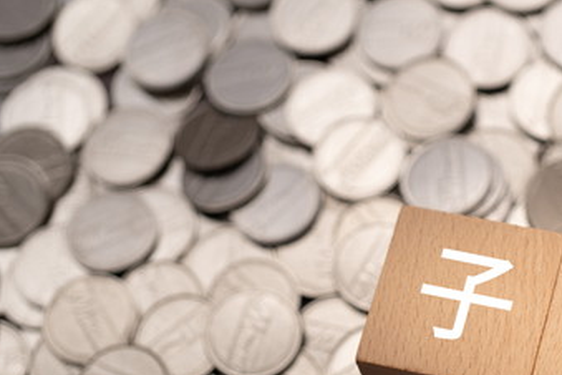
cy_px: 263
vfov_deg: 14.2
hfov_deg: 20.9
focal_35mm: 96
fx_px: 1499
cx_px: 486
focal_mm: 50
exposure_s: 1/800
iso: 100
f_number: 3.2
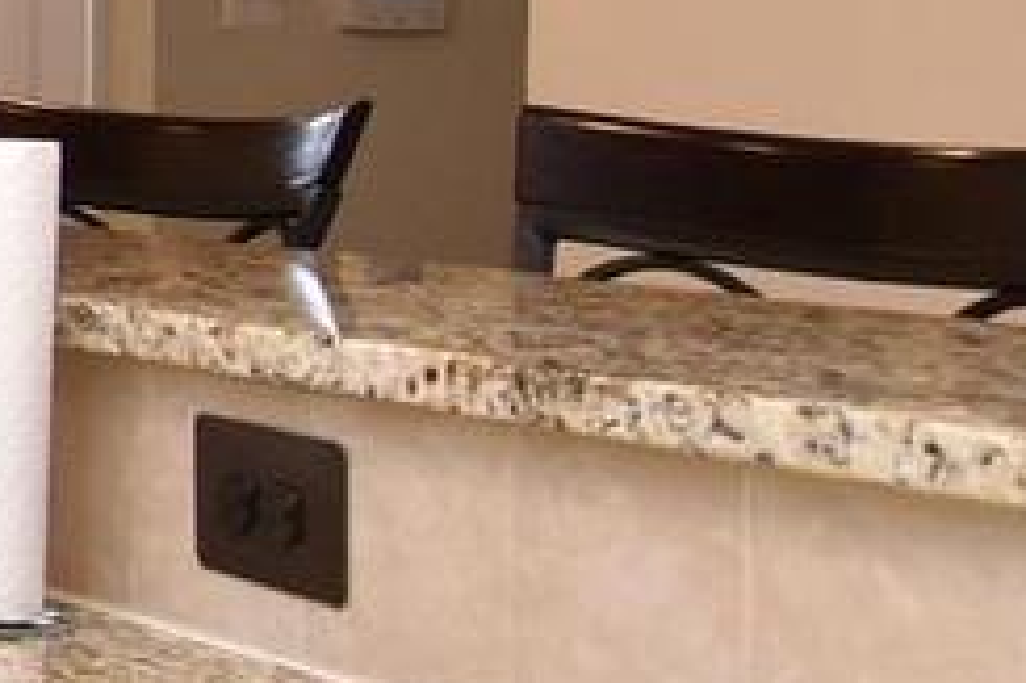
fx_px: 3019
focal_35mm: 106
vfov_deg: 12.8
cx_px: -1700
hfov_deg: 12.7
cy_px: 71
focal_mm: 12
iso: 800
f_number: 7.1
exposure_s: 1/60
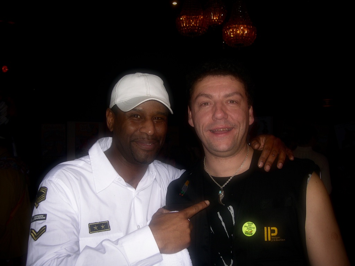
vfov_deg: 37.7
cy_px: 133
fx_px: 390
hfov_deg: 49.0
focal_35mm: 38
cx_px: 178
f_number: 2.8
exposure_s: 1/60
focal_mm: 8
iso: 100
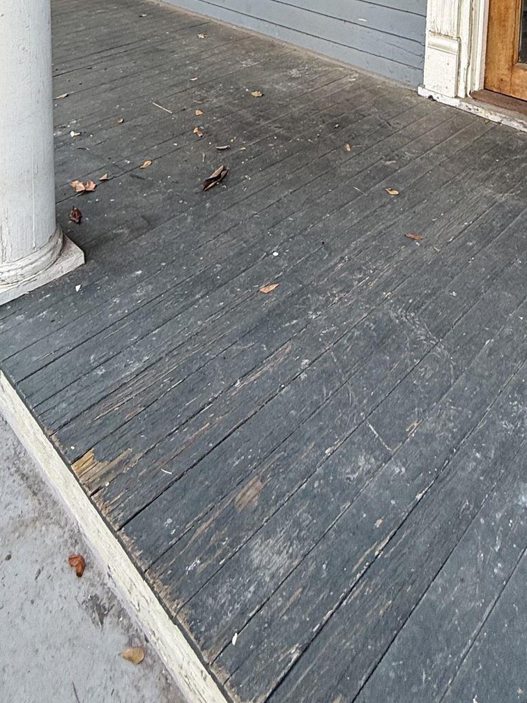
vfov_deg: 43.1
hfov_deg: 44.2
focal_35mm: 32
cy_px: -83
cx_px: 264
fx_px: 650
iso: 64
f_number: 2.2
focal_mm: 2.22
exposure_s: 1/99
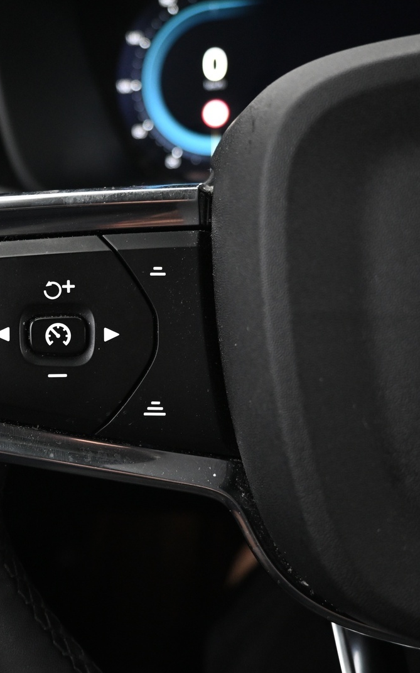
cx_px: 109
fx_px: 678
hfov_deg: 33.8
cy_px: 338
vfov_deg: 52.8
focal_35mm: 37
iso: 1600
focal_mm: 16
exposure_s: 1/15
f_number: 3.5
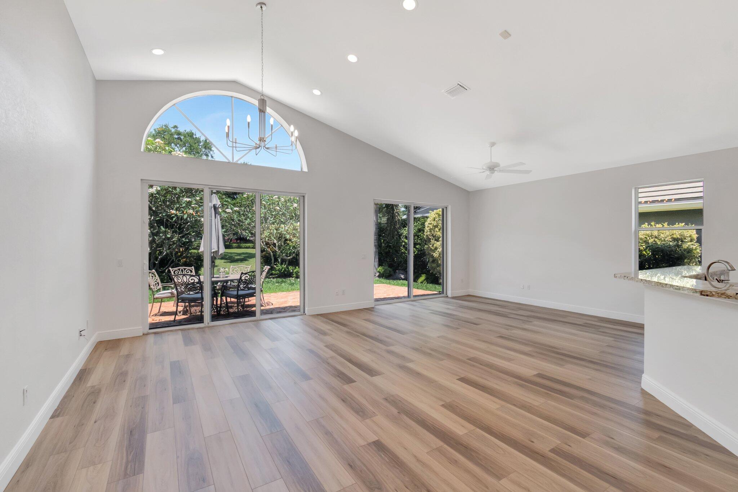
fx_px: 307
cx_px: 369
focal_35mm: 15
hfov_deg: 100.4
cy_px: 246
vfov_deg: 77.3
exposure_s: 1/100
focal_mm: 10
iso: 1100
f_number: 8
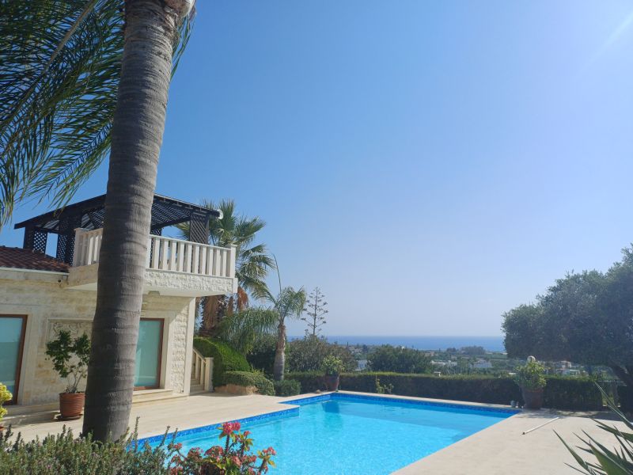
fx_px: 457
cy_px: 238
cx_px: 316
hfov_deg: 69.4
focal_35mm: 25
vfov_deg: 54.9
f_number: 1.8
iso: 50
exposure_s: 1/2088
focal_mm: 4.65
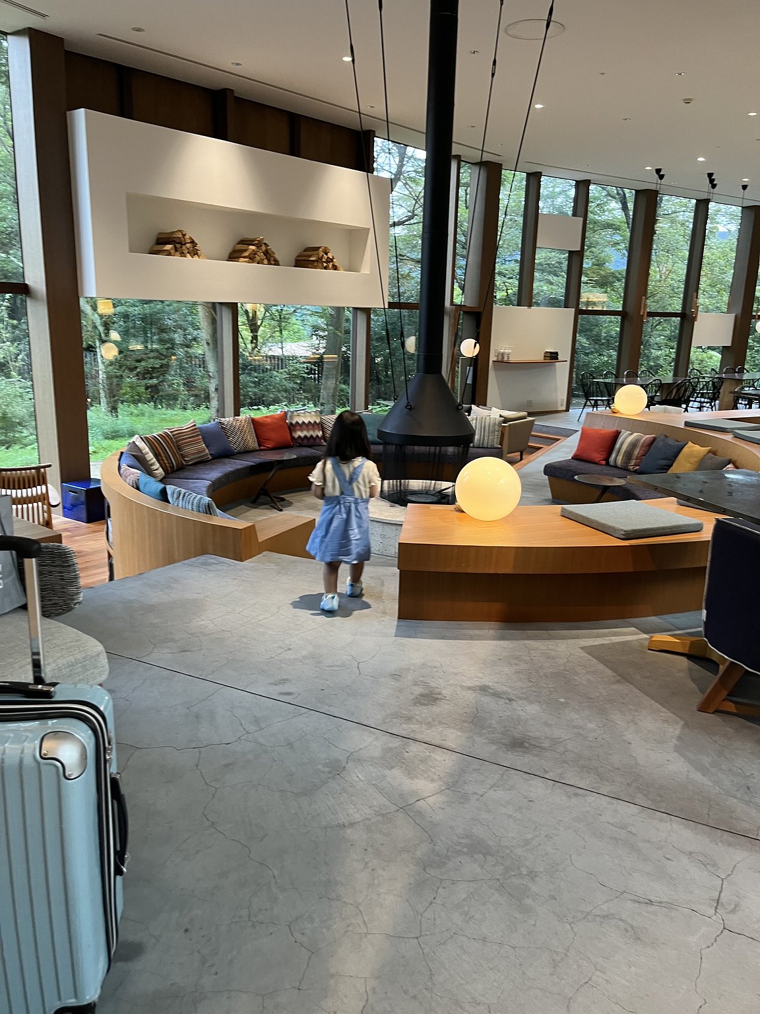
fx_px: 761
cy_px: 507
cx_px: 380
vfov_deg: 67.3
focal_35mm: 26
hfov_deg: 53.1
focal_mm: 5.1
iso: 160
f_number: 1.6
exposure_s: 1/41
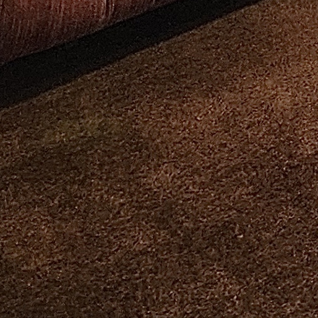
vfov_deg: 10.2
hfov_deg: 9.6
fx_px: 1580
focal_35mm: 152
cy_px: -411
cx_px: 857
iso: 640
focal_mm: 6.4
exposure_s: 1/30
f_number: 1.8
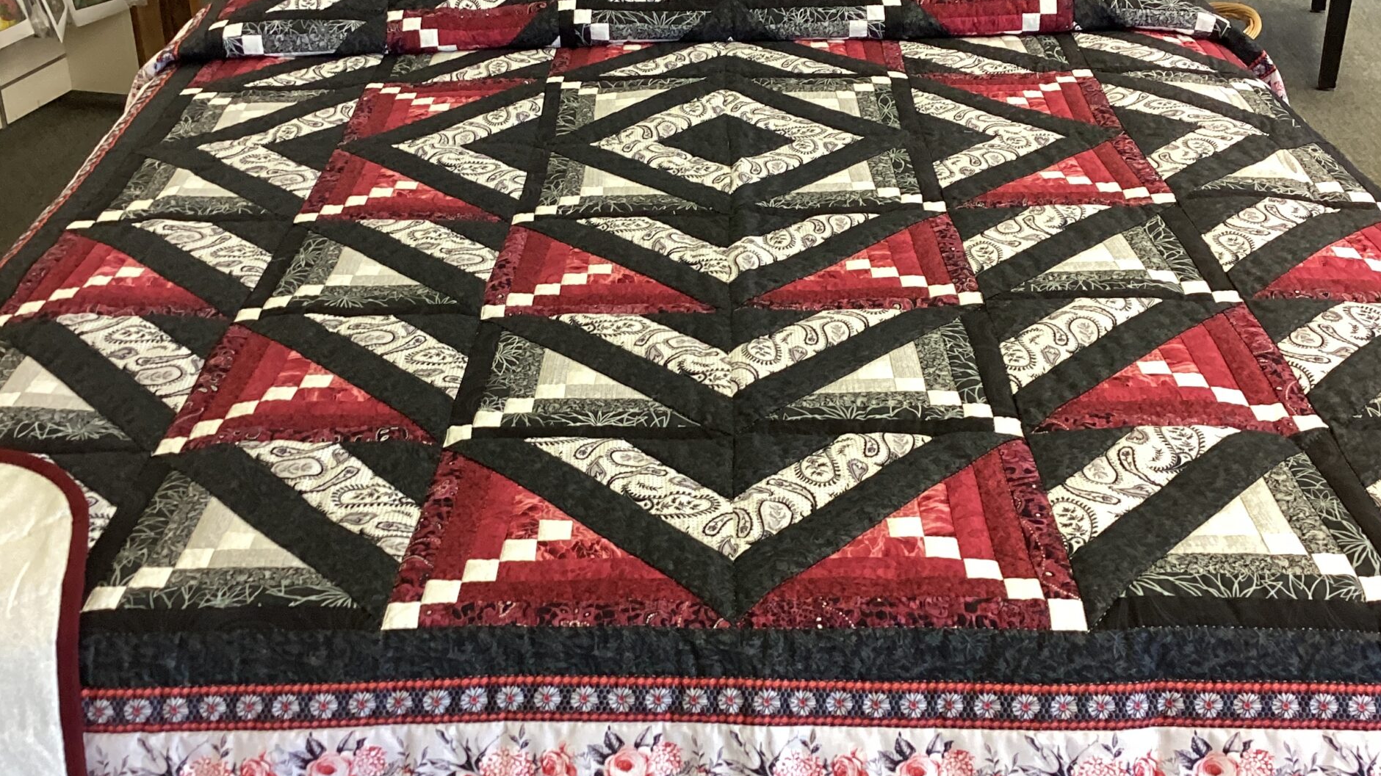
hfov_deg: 44.6
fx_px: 1684
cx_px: 693
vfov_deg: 25.9
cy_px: 325
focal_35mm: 46
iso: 160
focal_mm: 3.3
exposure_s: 1/50
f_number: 2.4
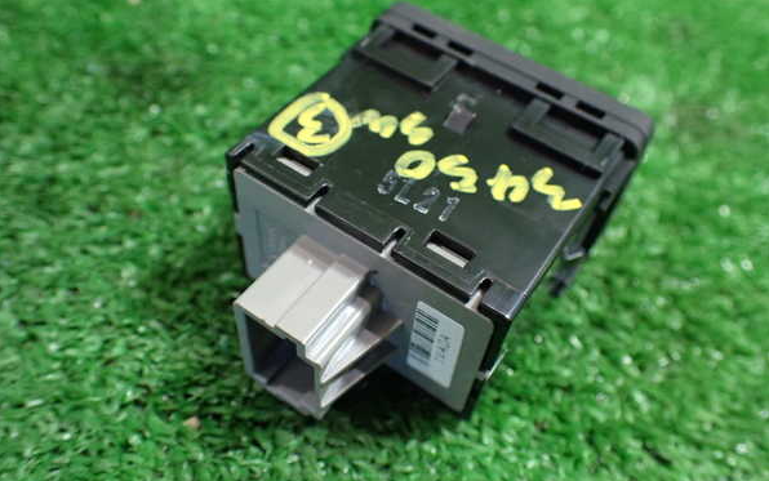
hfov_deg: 59.6
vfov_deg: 39.5
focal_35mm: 32
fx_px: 671
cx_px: 384
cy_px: 237
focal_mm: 5.4
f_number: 2.3
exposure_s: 1/80
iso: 800
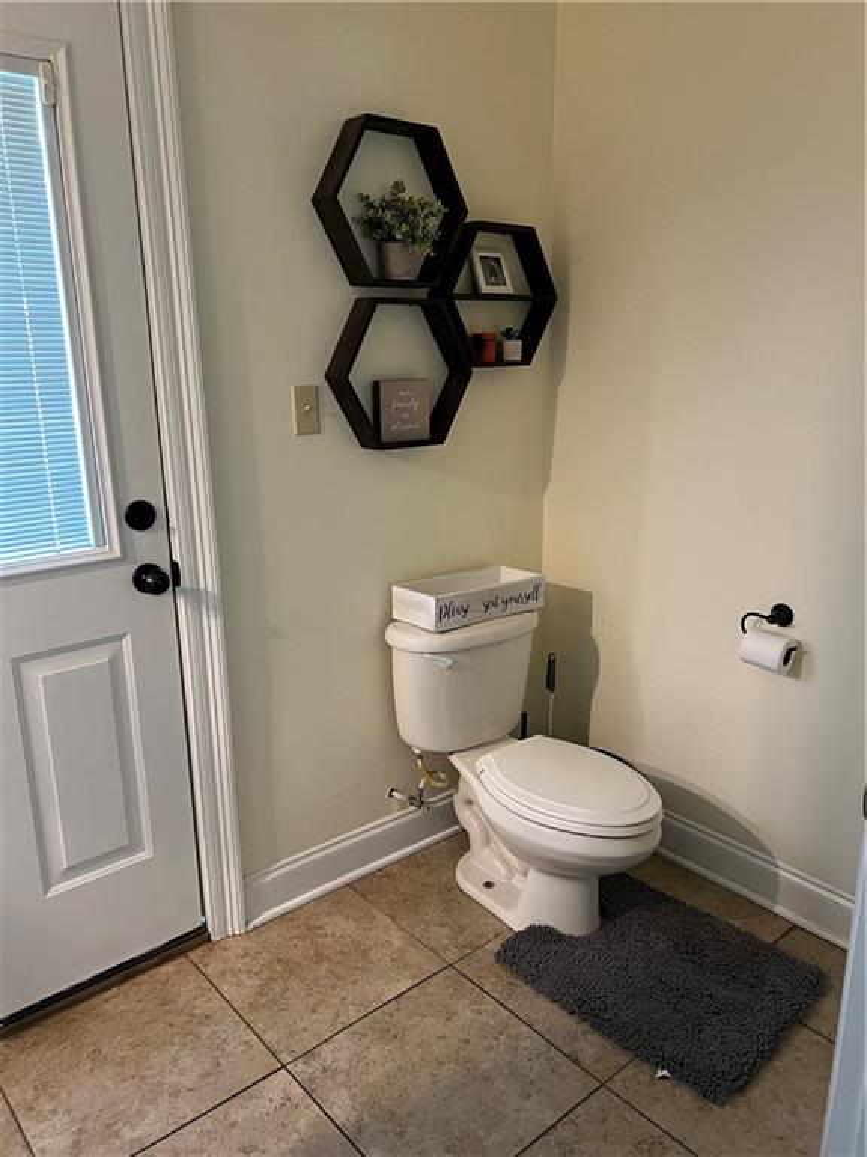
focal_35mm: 26
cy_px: 578
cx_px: 434
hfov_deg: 53.1
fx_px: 868
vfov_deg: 67.3
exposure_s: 1/60
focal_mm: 5.7
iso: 400
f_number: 1.5
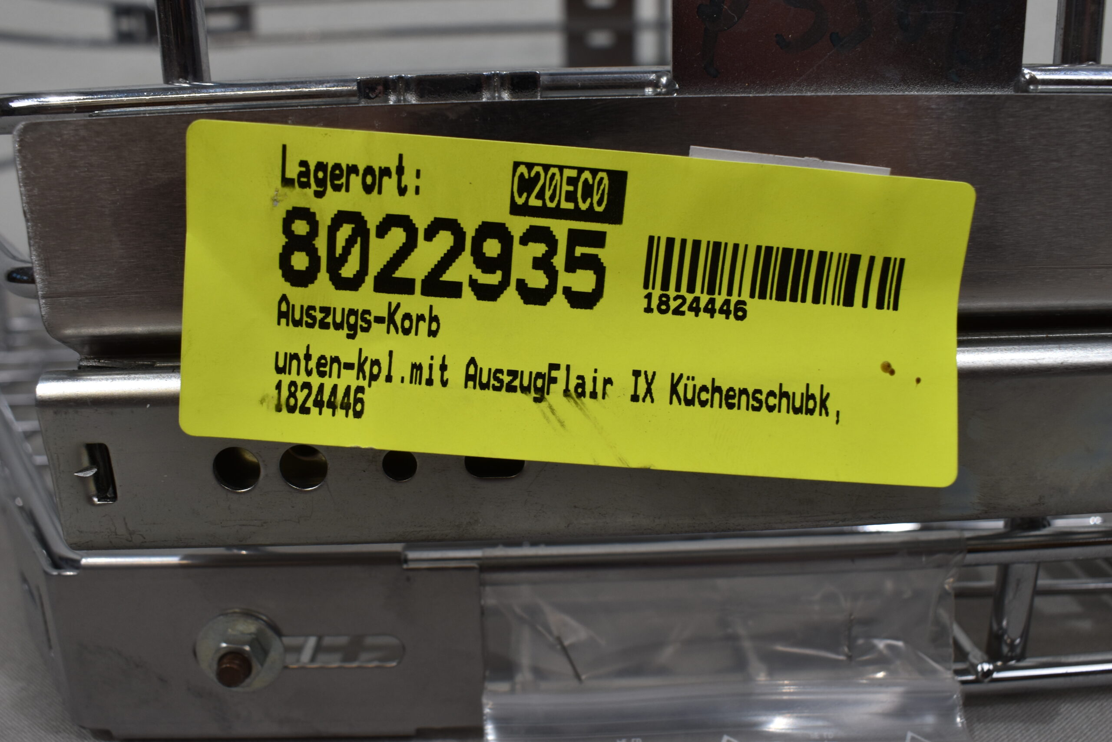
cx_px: 556
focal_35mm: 32
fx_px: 973
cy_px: 371
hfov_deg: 59.5
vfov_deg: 41.7
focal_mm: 21
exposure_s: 1/60
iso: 320
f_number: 8
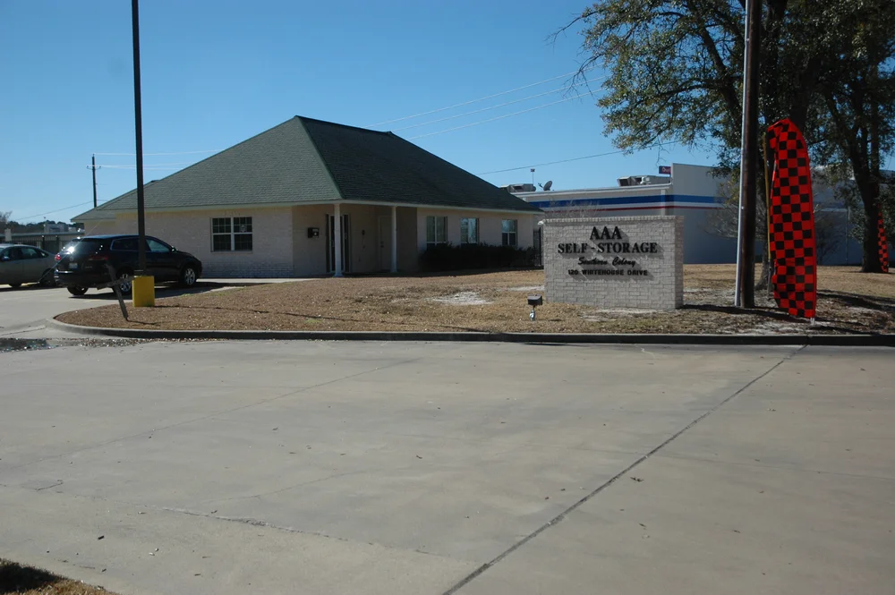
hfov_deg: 48.0
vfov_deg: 33.0
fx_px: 1006
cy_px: 298
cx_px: 448
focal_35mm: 40
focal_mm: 27
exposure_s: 1/2000
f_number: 3.8
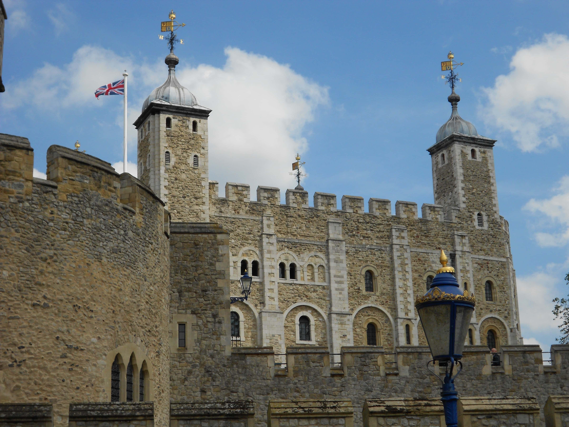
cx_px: 284
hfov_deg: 29.4
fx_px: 1085
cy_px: 214
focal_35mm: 66
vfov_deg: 22.3
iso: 80
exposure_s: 1/640
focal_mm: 11.6
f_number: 5.3
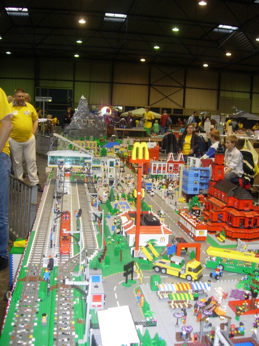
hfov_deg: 37.7
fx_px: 379
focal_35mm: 38
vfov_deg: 49.0
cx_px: 130
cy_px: 173
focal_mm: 7.8
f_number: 2.8
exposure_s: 1/15.1
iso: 79
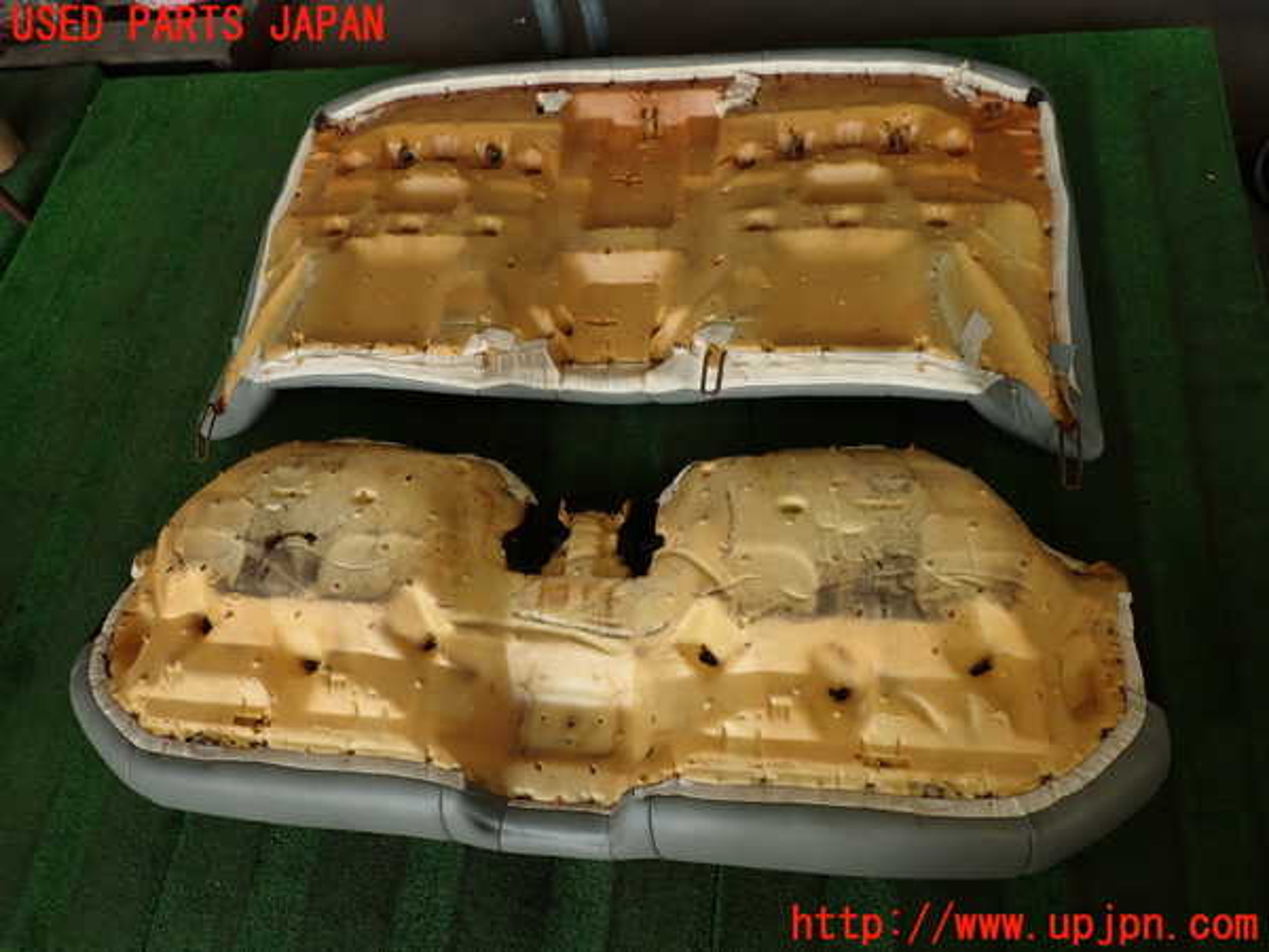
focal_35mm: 25
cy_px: 476
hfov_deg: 69.4
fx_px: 916
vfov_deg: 54.9
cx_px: 634
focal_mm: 4.5
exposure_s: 1/60
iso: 100
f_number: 2.8
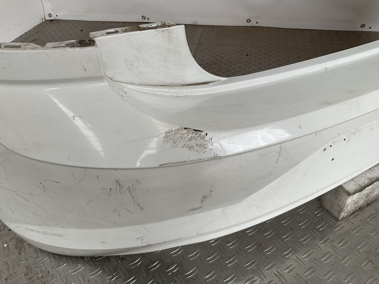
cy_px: 142
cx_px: 190
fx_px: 318
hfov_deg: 61.7
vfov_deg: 48.2
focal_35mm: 29
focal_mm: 3
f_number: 1.8
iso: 25
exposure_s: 1/100
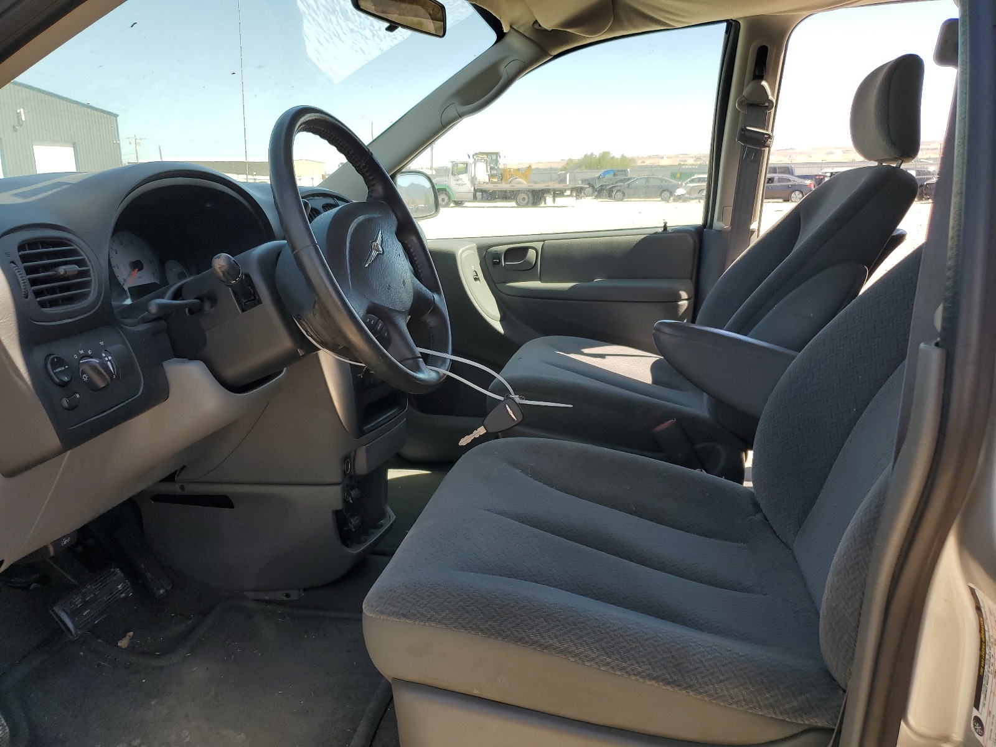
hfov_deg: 67.3
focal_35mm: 26
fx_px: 748
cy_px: 374
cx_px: 498
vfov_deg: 53.1
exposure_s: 1/833
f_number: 1.5
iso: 50
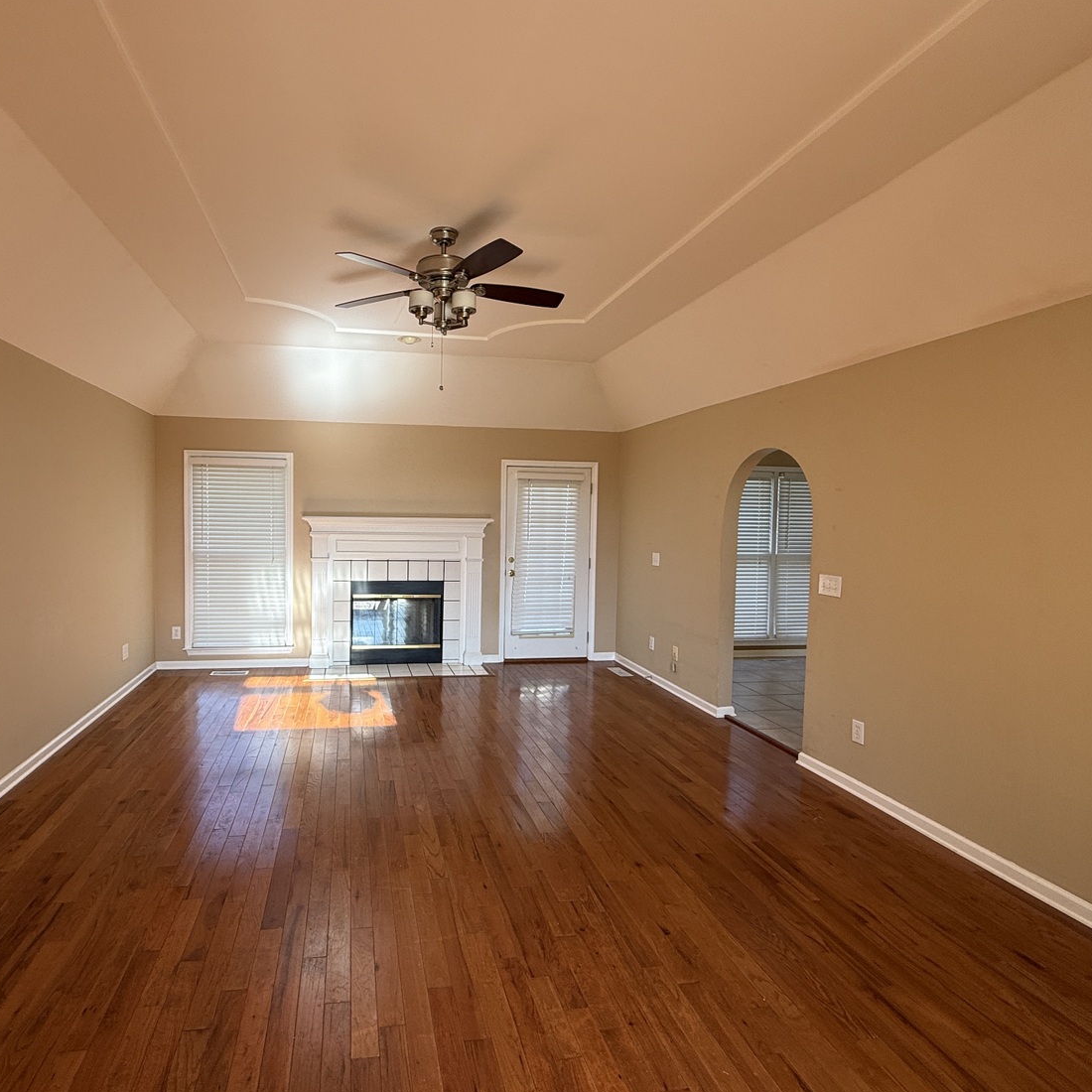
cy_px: 542
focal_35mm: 18
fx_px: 642
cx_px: 448
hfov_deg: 80.0
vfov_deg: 80.7
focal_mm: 2.22
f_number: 2.2
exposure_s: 1/99
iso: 50
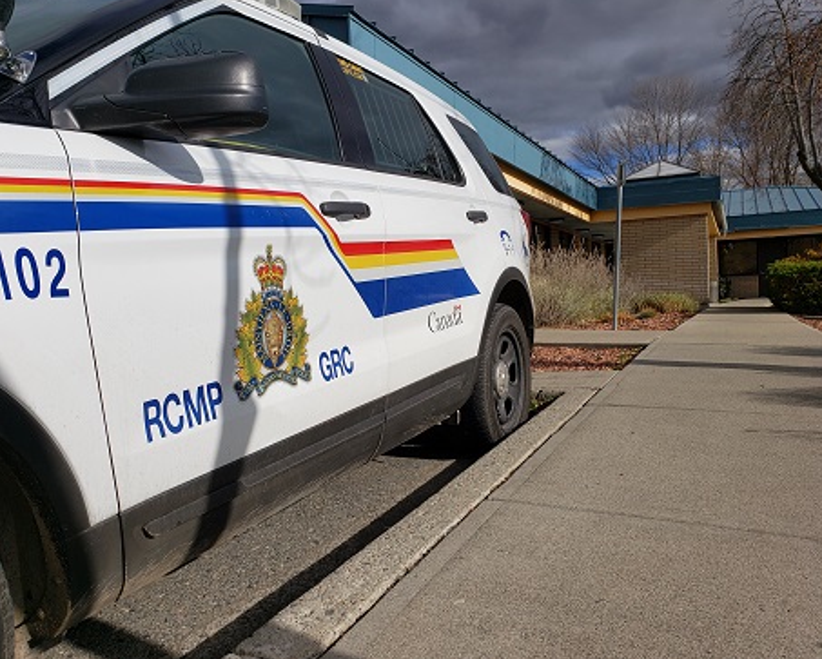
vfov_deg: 51.6
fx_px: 682
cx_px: 381
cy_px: 330
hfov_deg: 62.1
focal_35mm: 28
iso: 50
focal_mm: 4.3
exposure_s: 1/3798
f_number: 2.4
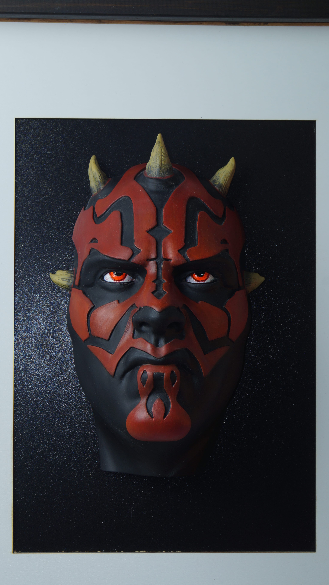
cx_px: 159
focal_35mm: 87
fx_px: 1342
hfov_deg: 14.0
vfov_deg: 24.6
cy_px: 292
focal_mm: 55
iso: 100
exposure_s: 1/3
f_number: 10
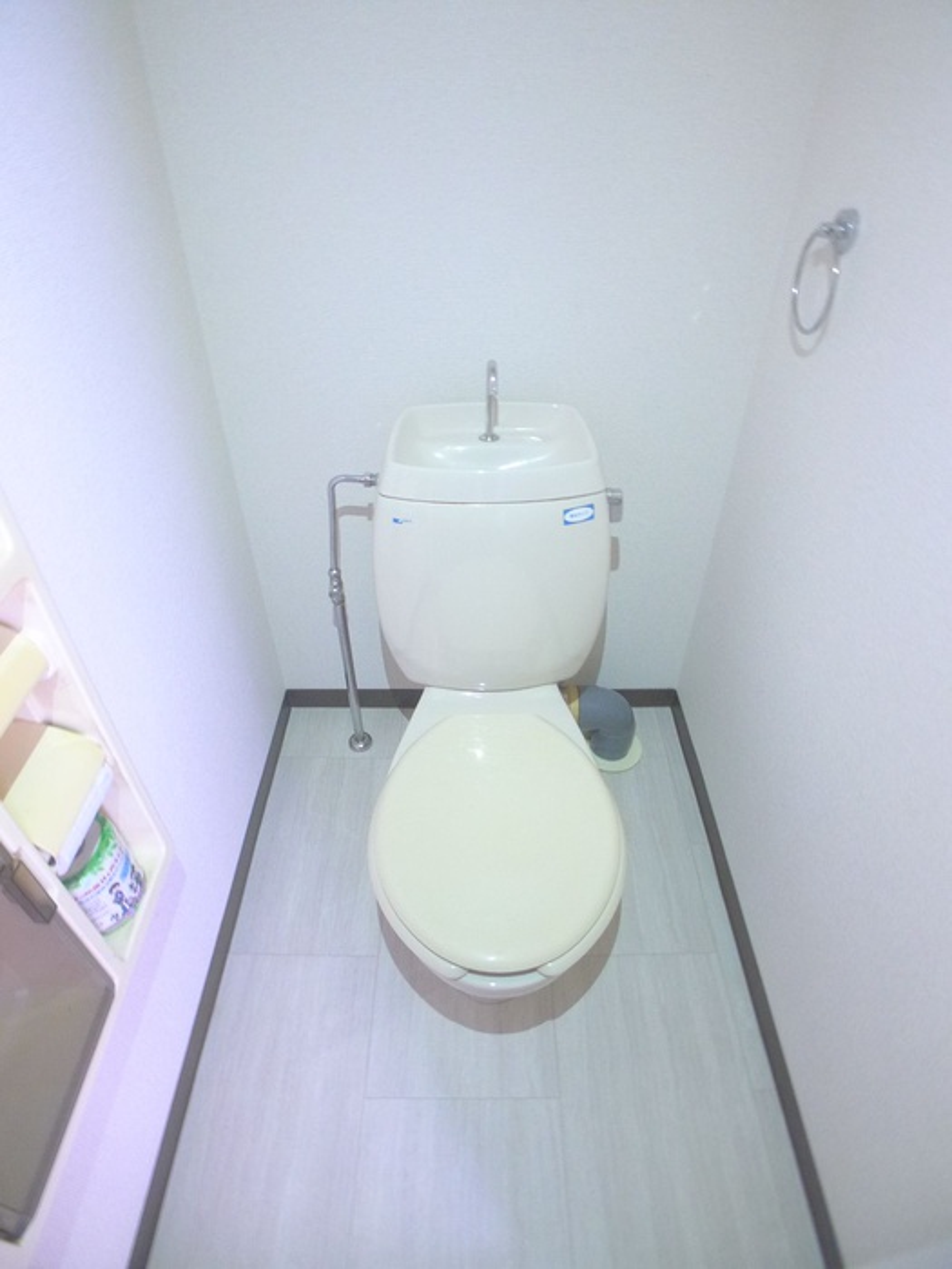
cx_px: 476
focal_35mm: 24
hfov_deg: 56.8
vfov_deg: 71.6
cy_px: 634
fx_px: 880
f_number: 2
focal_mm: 5.1
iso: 400
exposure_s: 1/5
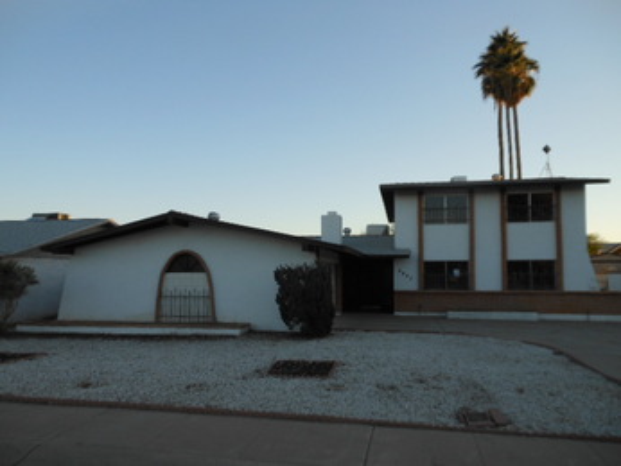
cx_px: 310
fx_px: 449
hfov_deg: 69.4
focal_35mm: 25
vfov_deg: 54.9
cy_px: 233
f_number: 3.2
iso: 80
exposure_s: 1/400
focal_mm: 4.5
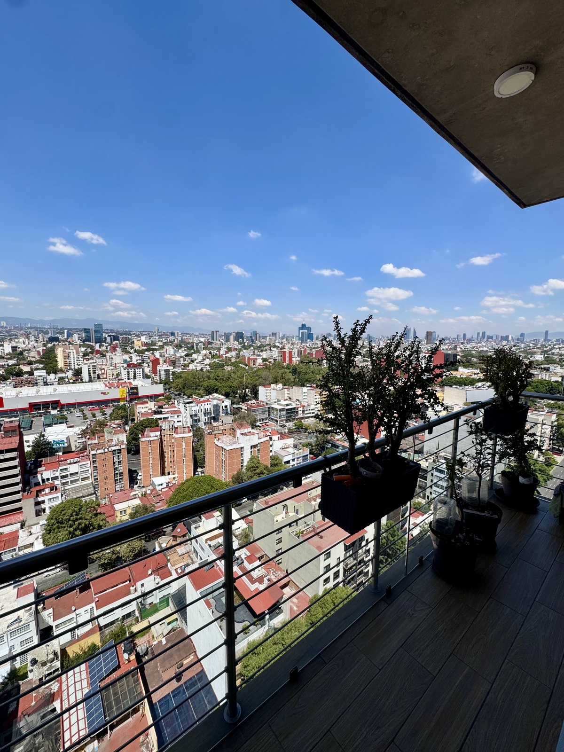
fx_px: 304
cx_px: 282
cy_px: 376
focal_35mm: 14
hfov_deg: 85.7
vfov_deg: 102.1
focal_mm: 2.22
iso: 50
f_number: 2.2
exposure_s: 1/2083
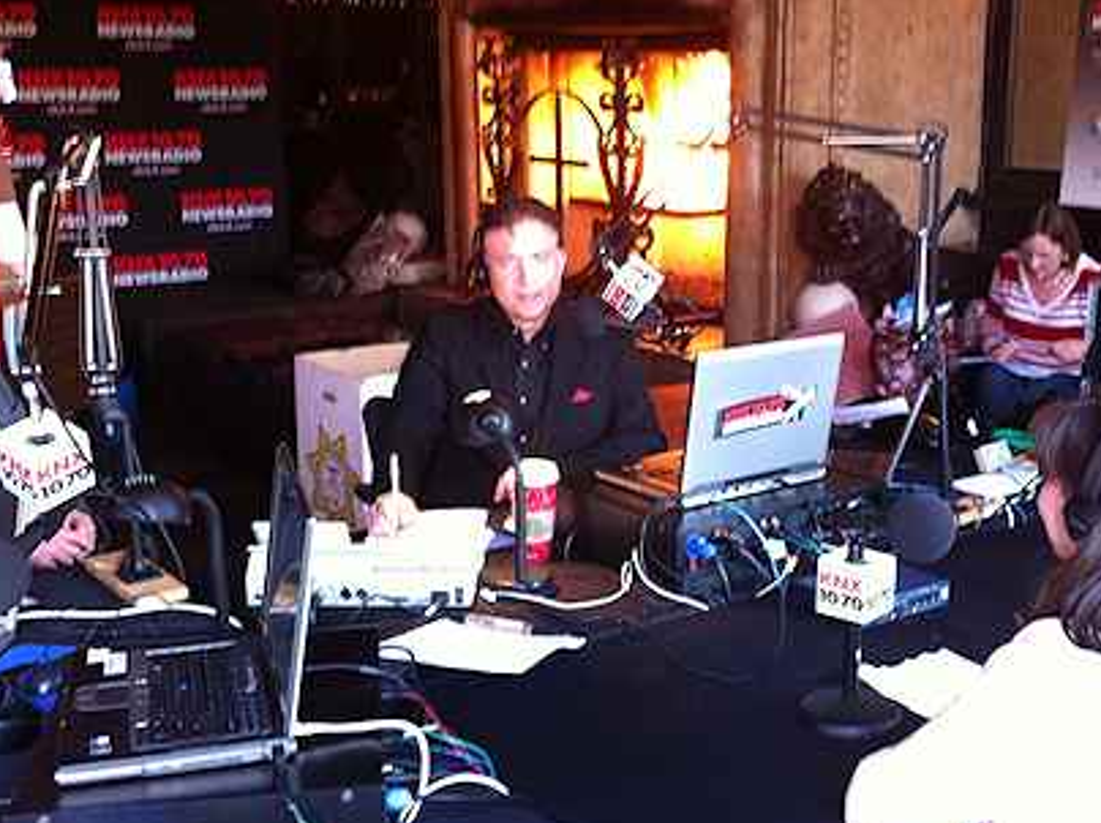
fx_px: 1652
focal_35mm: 52
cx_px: 676
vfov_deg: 28.0
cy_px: 428
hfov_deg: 36.7
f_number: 2.8
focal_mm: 3.85
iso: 200
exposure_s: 1/15
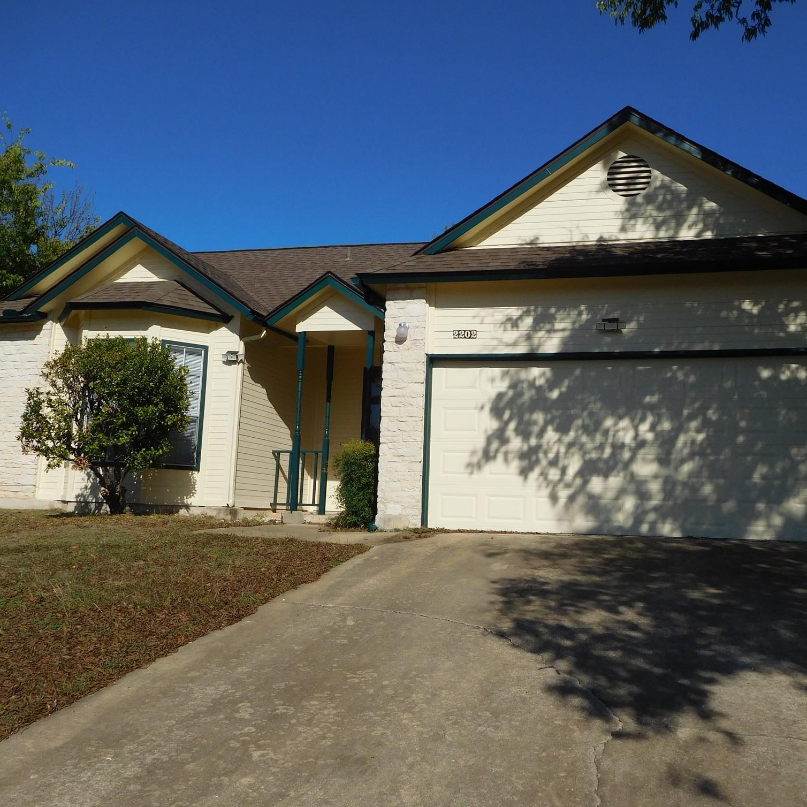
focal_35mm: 30
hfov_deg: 53.9
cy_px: 399
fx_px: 791
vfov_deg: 54.0
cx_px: 448
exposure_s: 1/1000
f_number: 6.8
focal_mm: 4.5
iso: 125
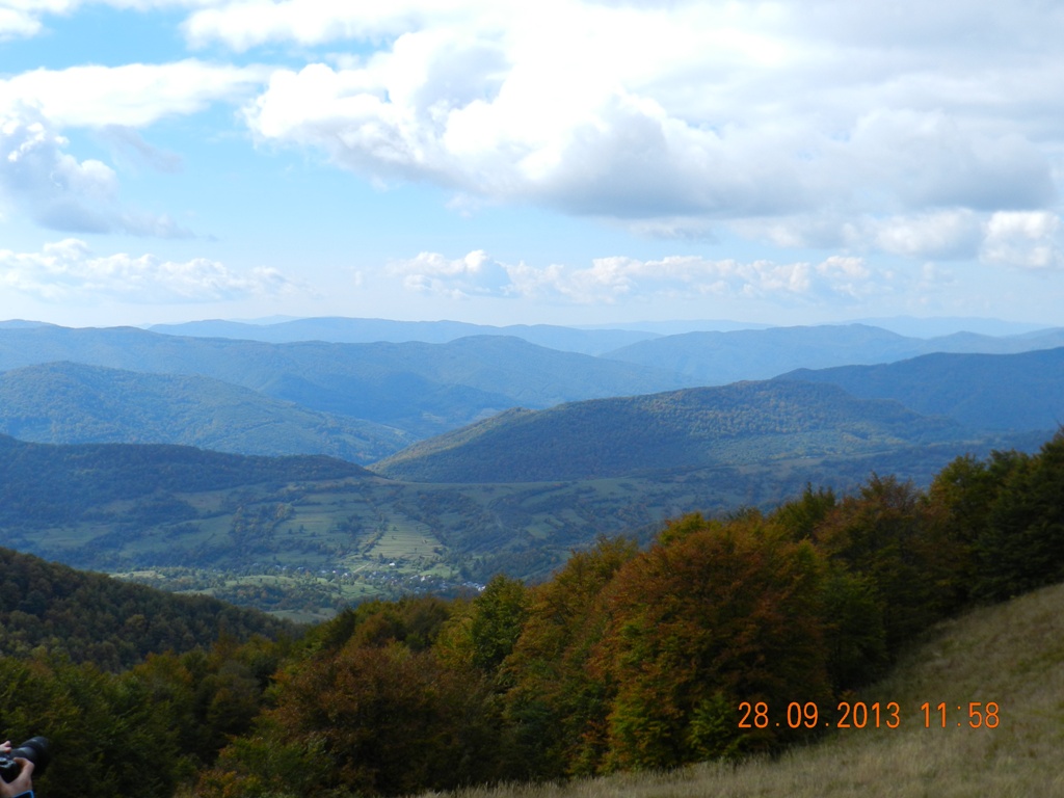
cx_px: 532
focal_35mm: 46
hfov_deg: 41.2
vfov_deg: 31.5
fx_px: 1414
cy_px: 399
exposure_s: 1/1000
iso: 160
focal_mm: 8.1
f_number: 4.2
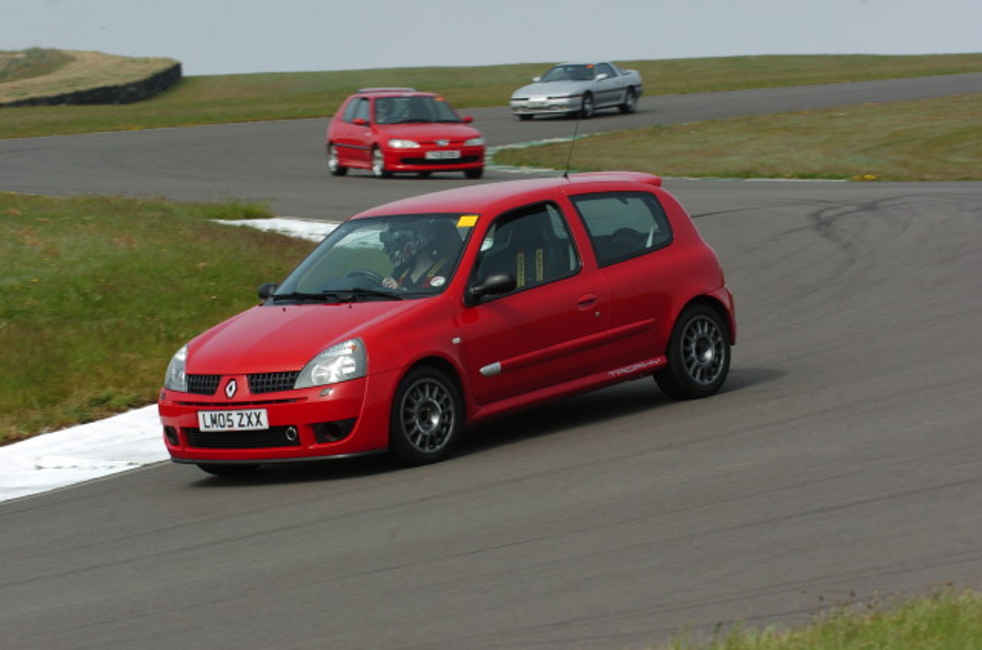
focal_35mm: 165
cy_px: 325
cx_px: 491
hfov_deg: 12.5
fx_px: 4491
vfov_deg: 8.3
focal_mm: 110
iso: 200
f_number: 8.5
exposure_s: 1/400
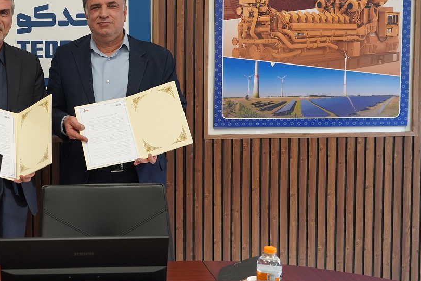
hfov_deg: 30.7
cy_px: 107
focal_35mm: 63
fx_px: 737
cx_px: 55
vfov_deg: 21.5
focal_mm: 34
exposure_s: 1/160
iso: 1000
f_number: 4.5
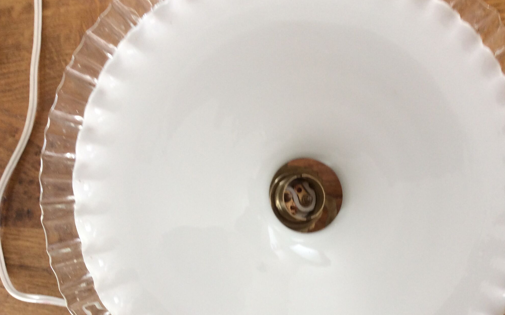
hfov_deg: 45.0
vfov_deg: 28.9
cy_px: 229
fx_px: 606
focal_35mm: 44
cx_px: 309
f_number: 2.4
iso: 40
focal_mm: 3.3
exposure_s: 1/25
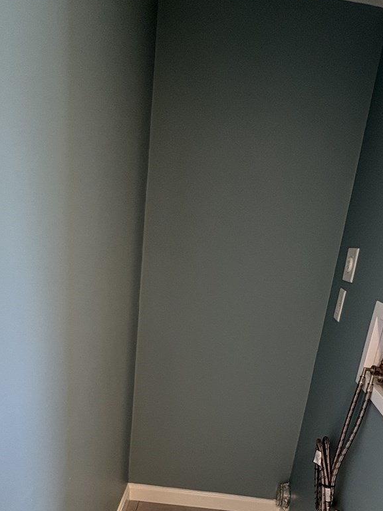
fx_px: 413
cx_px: 233
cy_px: 374
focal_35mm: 28
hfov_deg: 49.4
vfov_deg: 60.5
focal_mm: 2.22
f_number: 2.2
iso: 320
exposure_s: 1/60
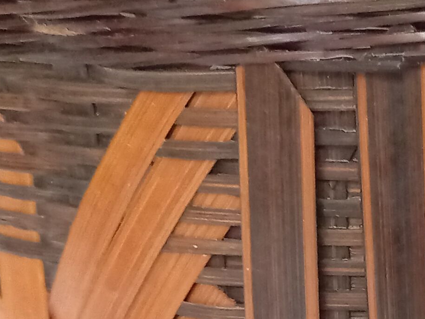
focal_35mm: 109
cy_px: 381
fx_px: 1338
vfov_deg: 13.2
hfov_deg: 17.1
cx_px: 527
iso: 800
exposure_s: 1/183
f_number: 2
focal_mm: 4.6
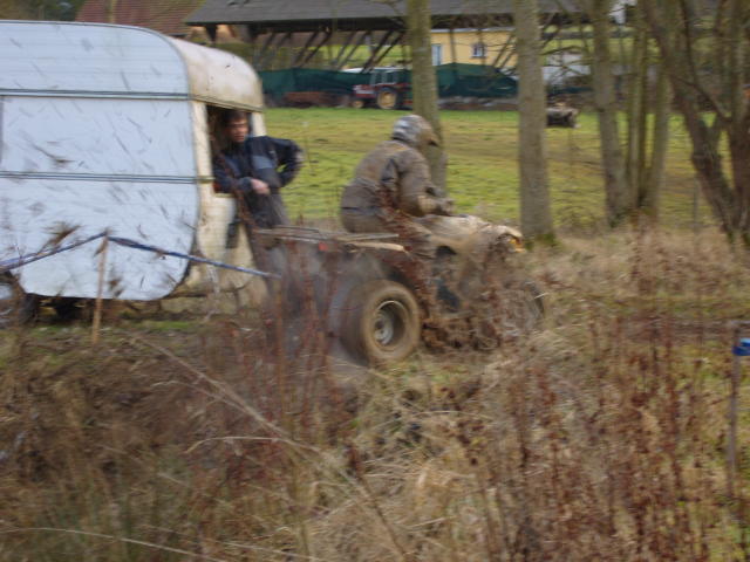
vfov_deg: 14.1
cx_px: 375
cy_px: 281
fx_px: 2275
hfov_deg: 18.7
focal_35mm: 105
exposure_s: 1/30
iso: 80
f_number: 5.1
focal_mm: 22.2
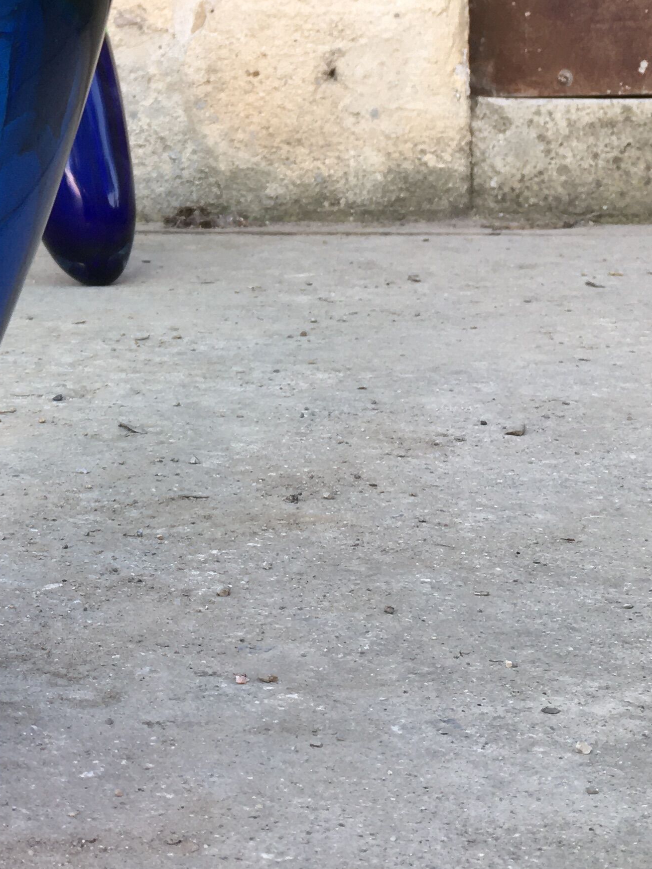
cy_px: 134
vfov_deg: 28.2
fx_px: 1682
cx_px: -26
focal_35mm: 67
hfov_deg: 21.1
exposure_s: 1/100
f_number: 2.2
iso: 25
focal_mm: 4.15
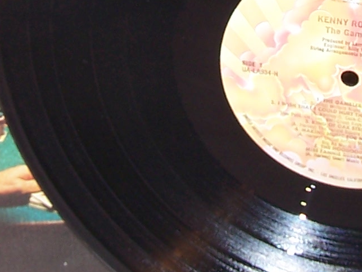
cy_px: -42
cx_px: 227
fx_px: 1422
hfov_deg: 14.5
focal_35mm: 136
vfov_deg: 10.7
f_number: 2.8
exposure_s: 1/60
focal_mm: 6.3
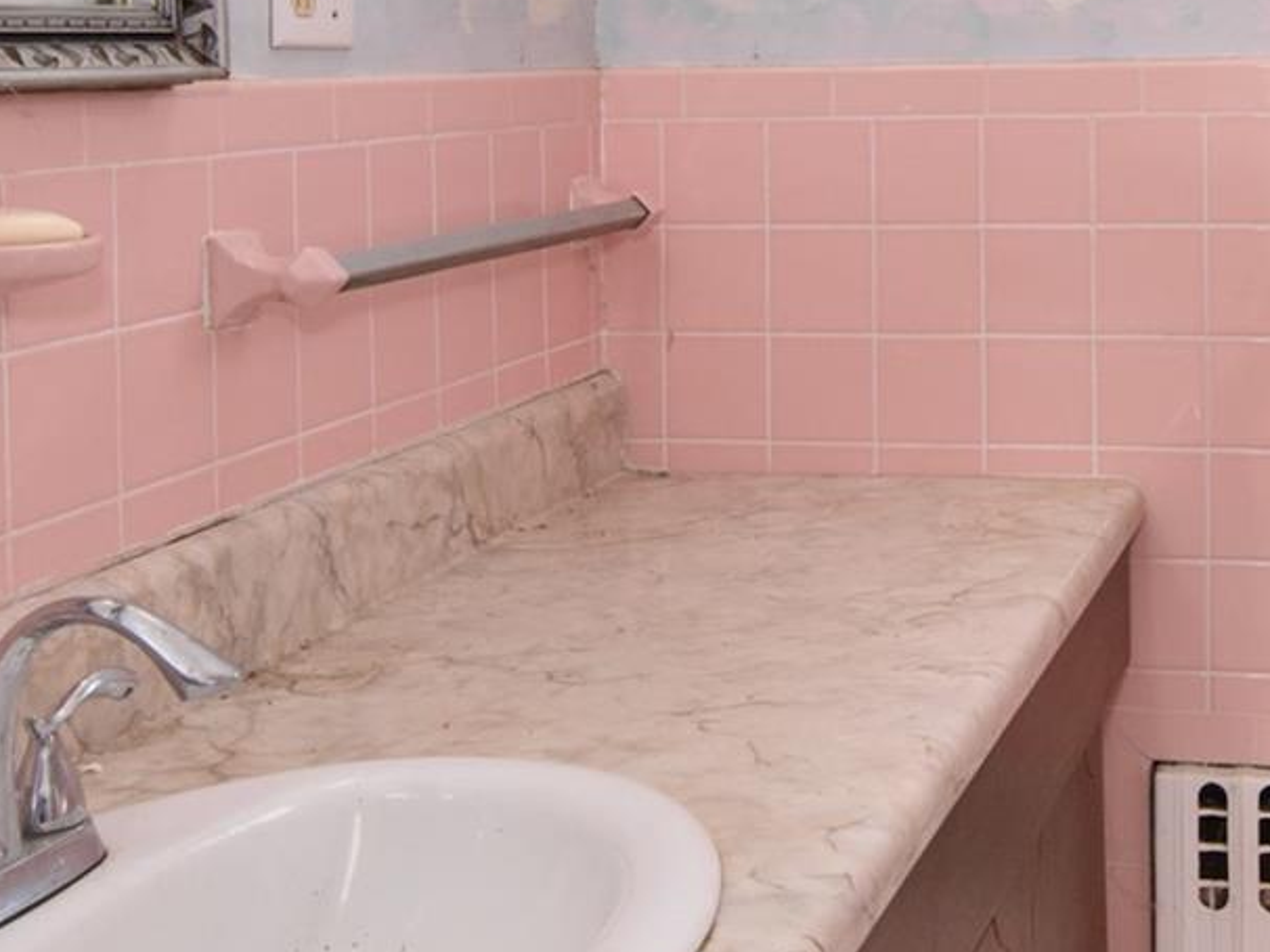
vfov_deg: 26.4
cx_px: 1056
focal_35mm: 54
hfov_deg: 34.4
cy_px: 123
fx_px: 1967
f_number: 8
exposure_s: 1/50
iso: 640
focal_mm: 11
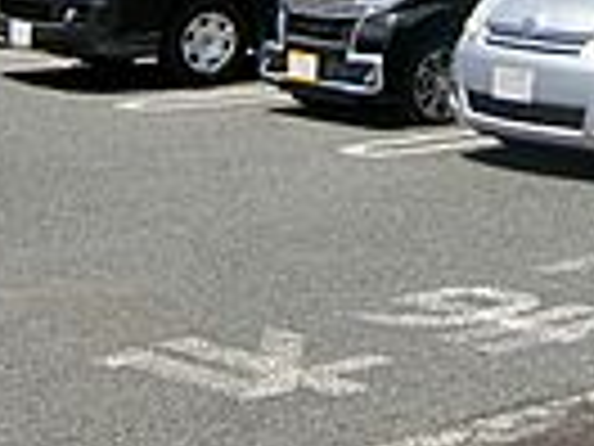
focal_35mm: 113
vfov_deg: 12.0
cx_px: 824
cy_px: -372
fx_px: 1939
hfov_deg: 16.3
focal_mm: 5.13
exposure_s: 1/1600
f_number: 3
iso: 80
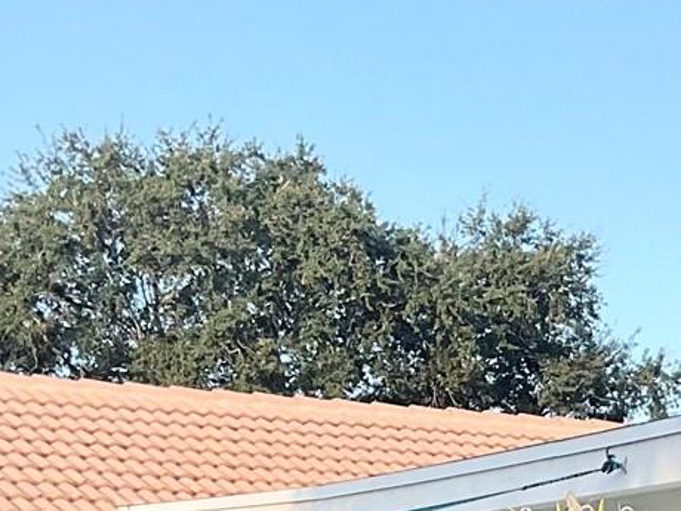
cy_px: 975
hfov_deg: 14.7
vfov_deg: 10.7
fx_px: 2538
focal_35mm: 129
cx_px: 870
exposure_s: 1/529
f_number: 1.8
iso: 16
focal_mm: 3
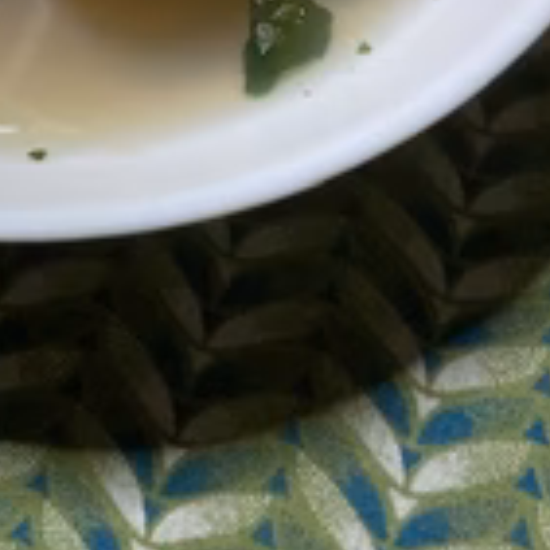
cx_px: 4
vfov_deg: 22.6
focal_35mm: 70
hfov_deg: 23.6
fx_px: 1258
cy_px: -117
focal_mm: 3.99
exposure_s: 1/60
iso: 100
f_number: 1.8
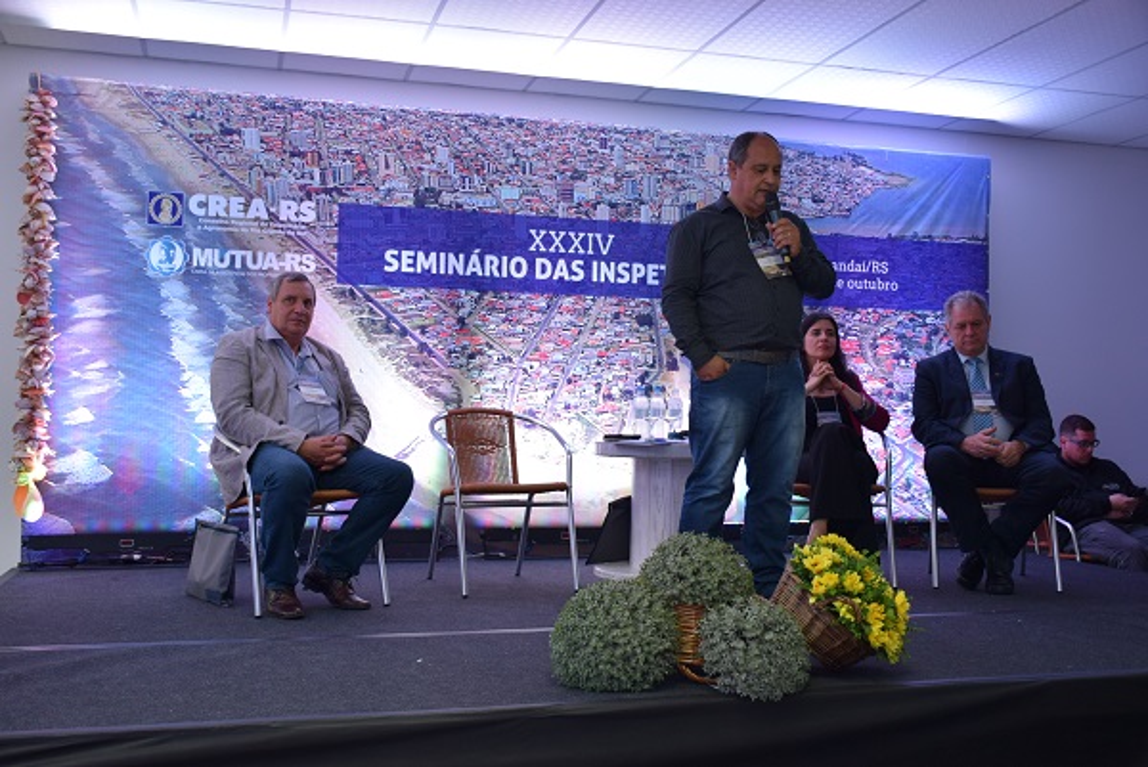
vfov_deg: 36.9
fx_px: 1149
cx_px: 574
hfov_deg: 53.1
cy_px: 384
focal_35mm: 36
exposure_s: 1/60
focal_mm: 24
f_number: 4
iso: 450
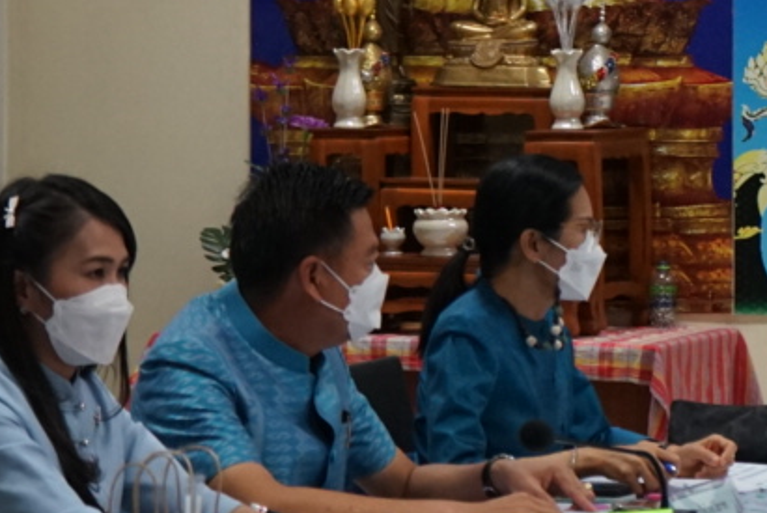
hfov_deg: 8.8
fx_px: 4948
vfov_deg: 5.9
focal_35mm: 232
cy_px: -9
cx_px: 784
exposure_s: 1/160
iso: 1600
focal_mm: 59
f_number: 5
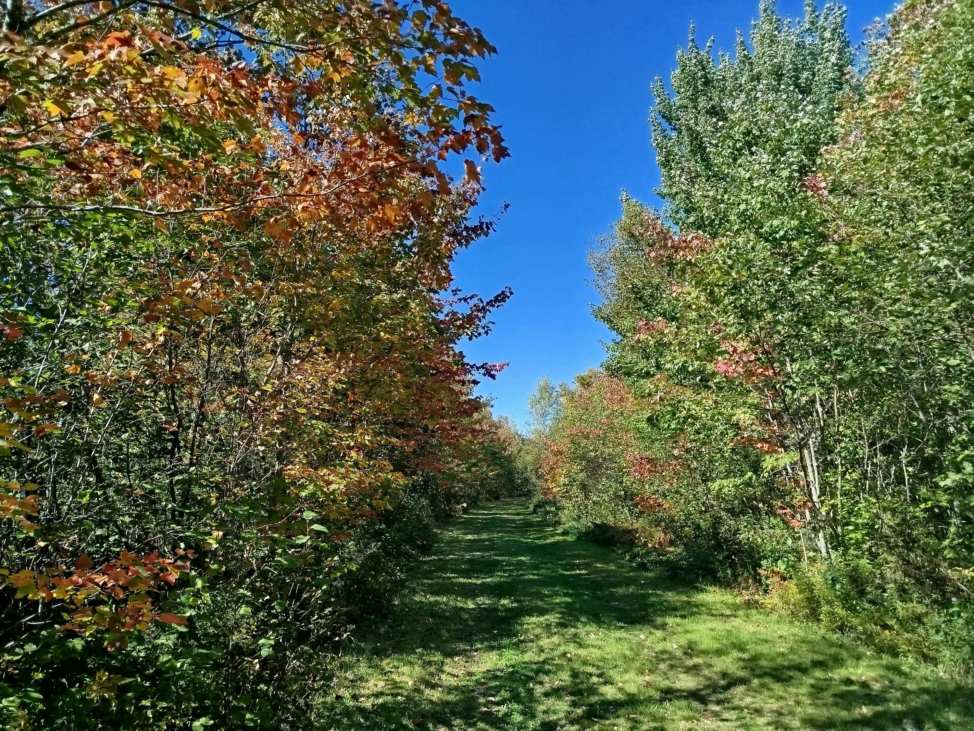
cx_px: 487
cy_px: 366
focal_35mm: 24
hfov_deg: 71.6
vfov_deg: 56.8
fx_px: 675
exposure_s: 1/479
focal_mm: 5.31
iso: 50
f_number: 1.7
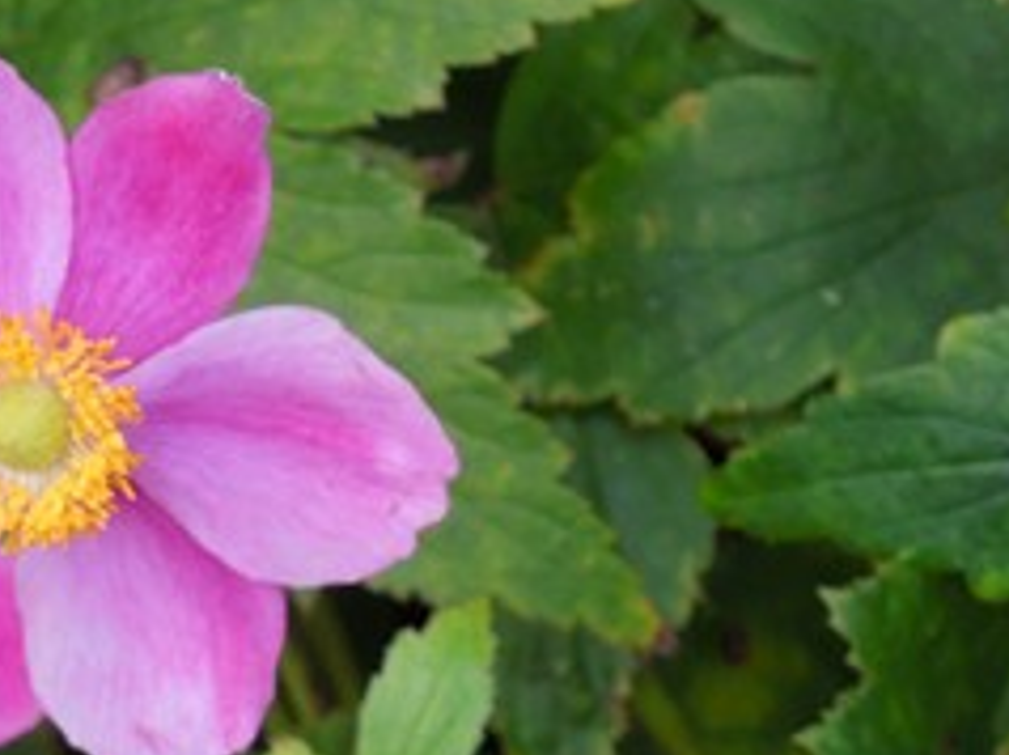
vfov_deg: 3.3
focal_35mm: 451
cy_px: 1124
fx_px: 13133
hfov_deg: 4.4
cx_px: -170
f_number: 4.9
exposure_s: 1/100
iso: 180
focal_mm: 24.2
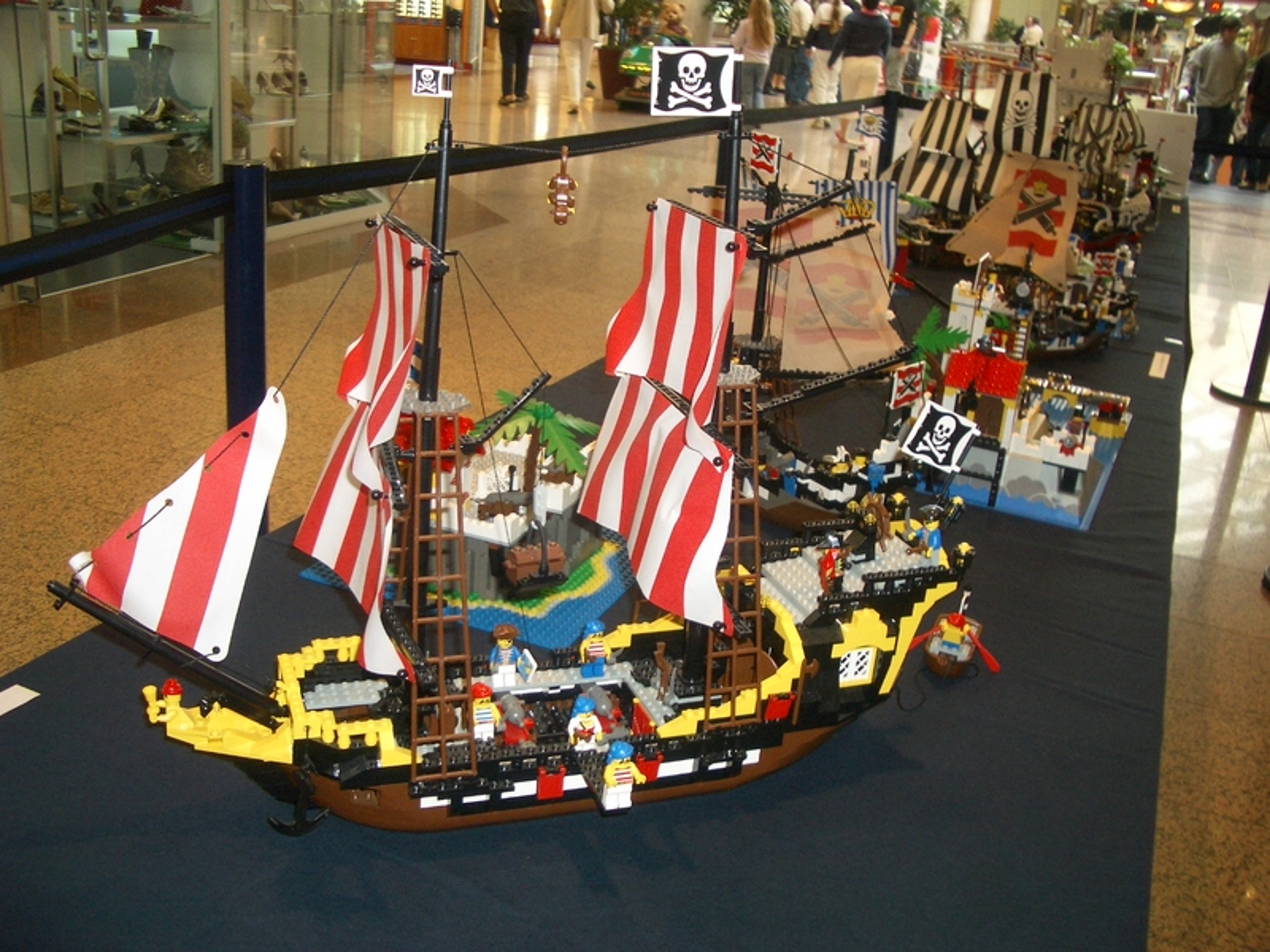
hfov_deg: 52.6
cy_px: 476
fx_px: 1284
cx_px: 635
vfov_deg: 40.7
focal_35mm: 35
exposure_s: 1/60
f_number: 2.6
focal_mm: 5.8
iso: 100
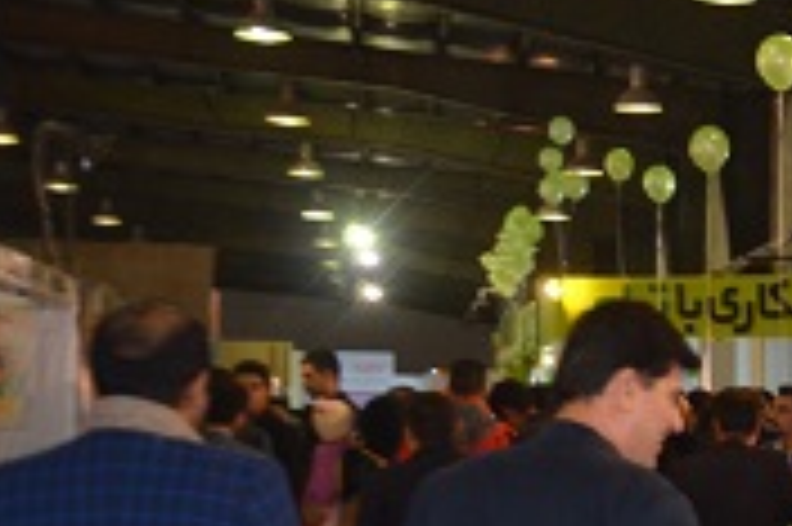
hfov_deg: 17.6
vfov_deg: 13.7
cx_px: 1346
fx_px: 2154
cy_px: 519
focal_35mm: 98
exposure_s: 1/100
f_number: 3.5
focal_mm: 18
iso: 800
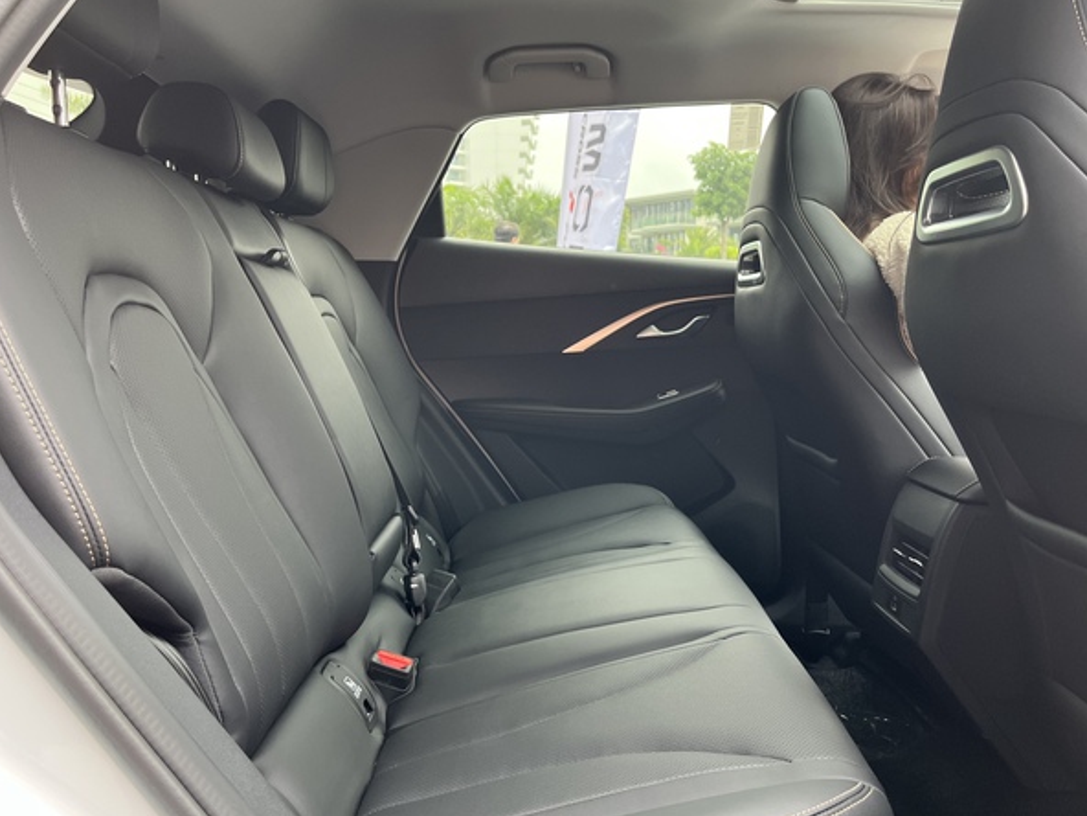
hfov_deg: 61.7
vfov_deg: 48.2
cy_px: 403
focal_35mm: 29
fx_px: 911
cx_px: 547
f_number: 1.6
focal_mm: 5.1
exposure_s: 1/113
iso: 125
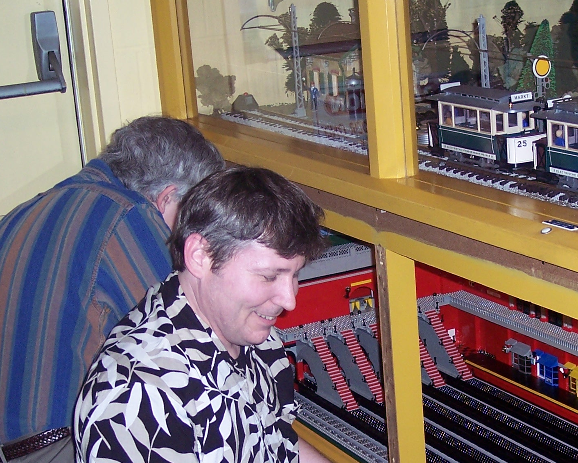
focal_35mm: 77
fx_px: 1317
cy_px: 311
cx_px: 365
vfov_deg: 19.8
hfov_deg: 24.7
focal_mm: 8
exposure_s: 1/60
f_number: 2.8
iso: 100
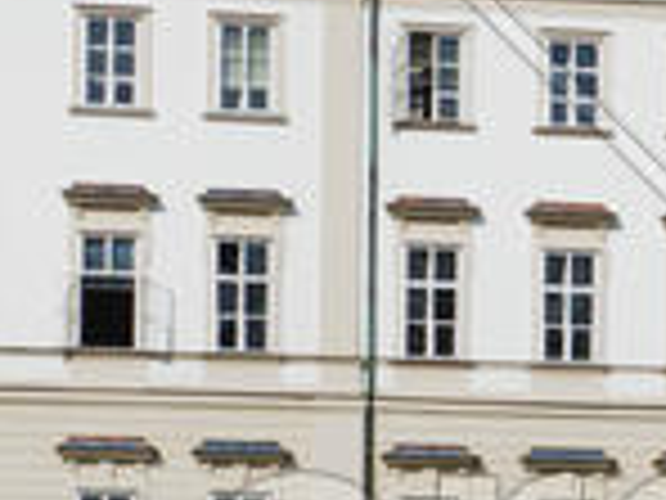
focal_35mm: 239
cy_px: 586
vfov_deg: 6.2
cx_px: 1062
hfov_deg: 8.1
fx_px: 4598
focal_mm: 28
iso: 100
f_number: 9.5
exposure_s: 1/350
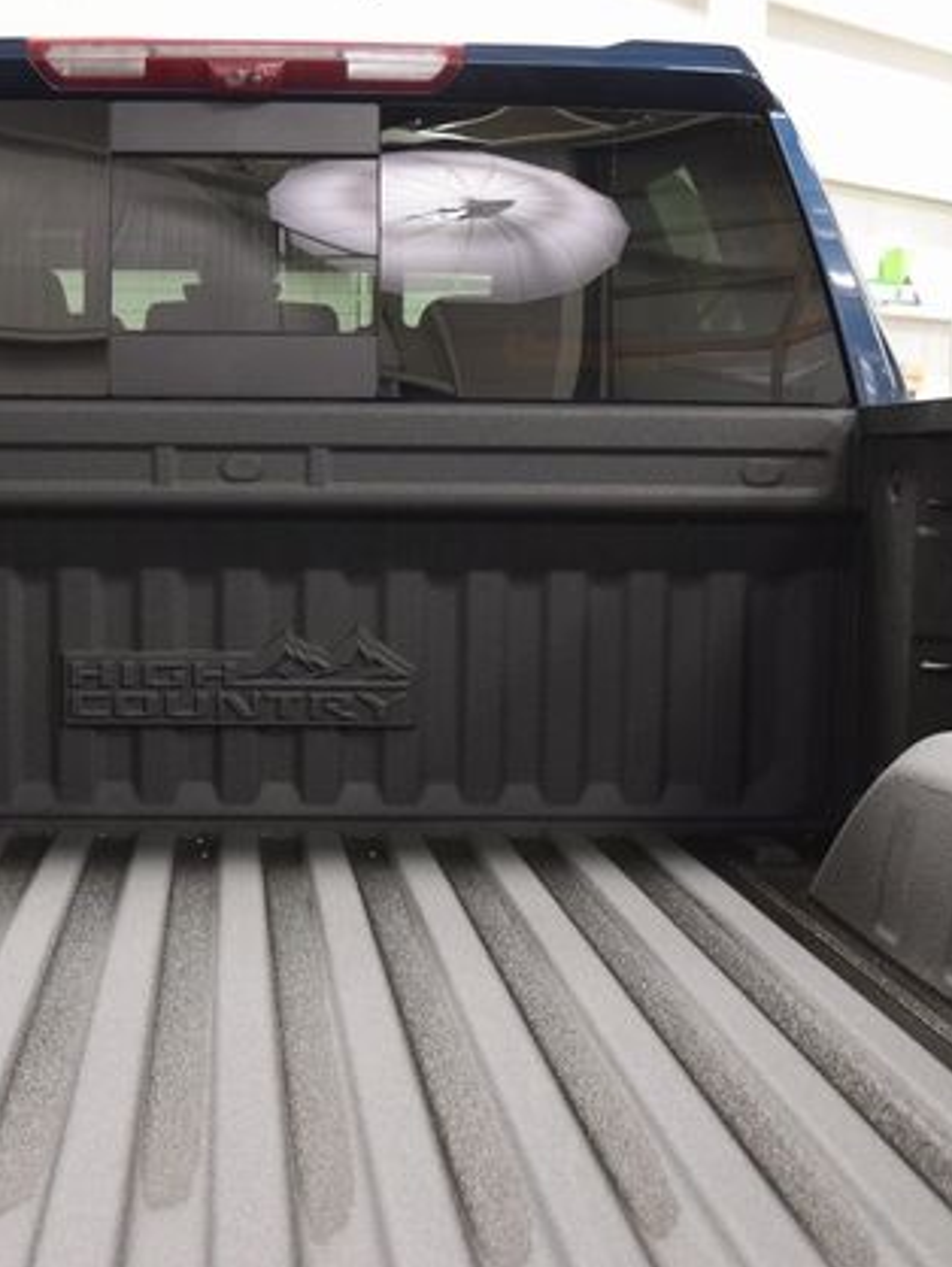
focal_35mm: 53
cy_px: 632
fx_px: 1941
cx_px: 261
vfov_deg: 36.2
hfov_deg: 27.2
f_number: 6.3
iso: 1600
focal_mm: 24
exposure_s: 1/15
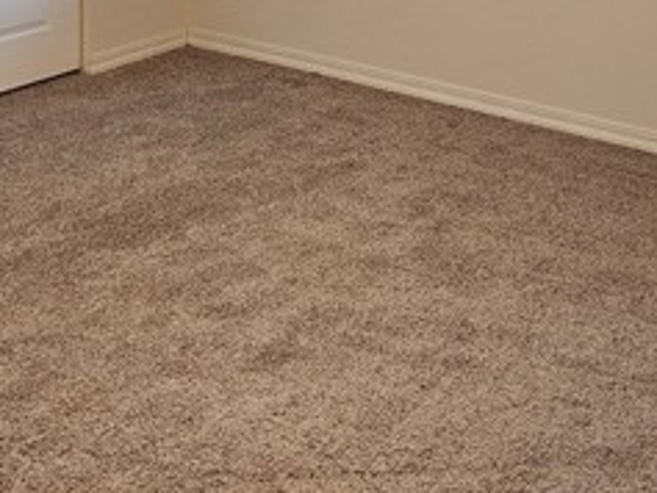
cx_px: 438
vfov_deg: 21.3
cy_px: -161
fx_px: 1177
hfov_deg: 30.9
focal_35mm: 62
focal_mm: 6.3
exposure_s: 1/120
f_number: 1.7
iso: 500
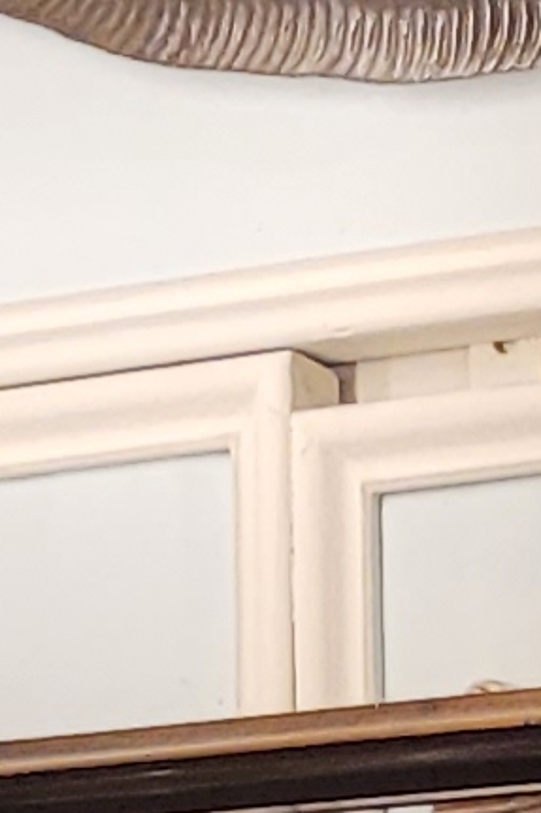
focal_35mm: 253
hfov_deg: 5.4
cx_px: 620
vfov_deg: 7.4
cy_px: 2228
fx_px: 5707
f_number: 1.8
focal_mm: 5.4
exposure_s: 1/50
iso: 200
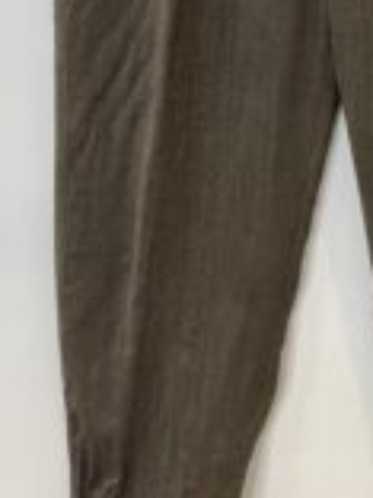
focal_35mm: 72
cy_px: -6
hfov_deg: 20.1
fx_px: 1034
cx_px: 325
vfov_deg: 25.6
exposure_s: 1/50
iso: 160
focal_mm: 3.99
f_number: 1.8
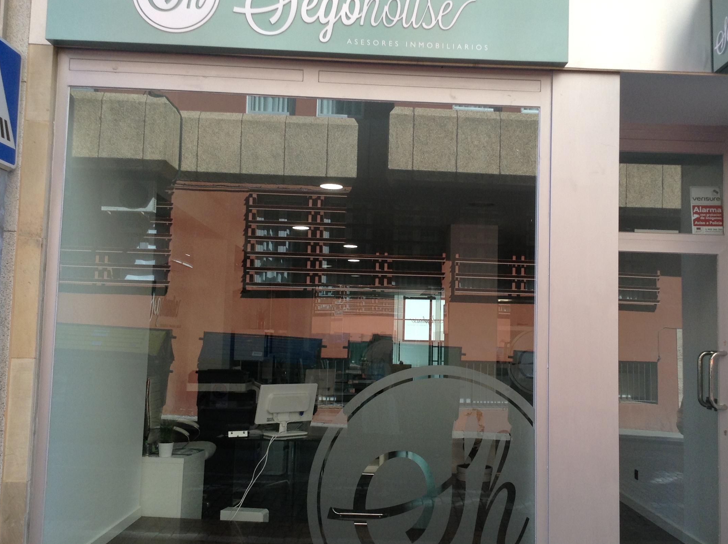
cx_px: 427
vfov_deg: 35.9
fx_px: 840
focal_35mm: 40
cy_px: 273
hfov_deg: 46.7
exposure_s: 1/217
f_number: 2.4
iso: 32
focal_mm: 3.3
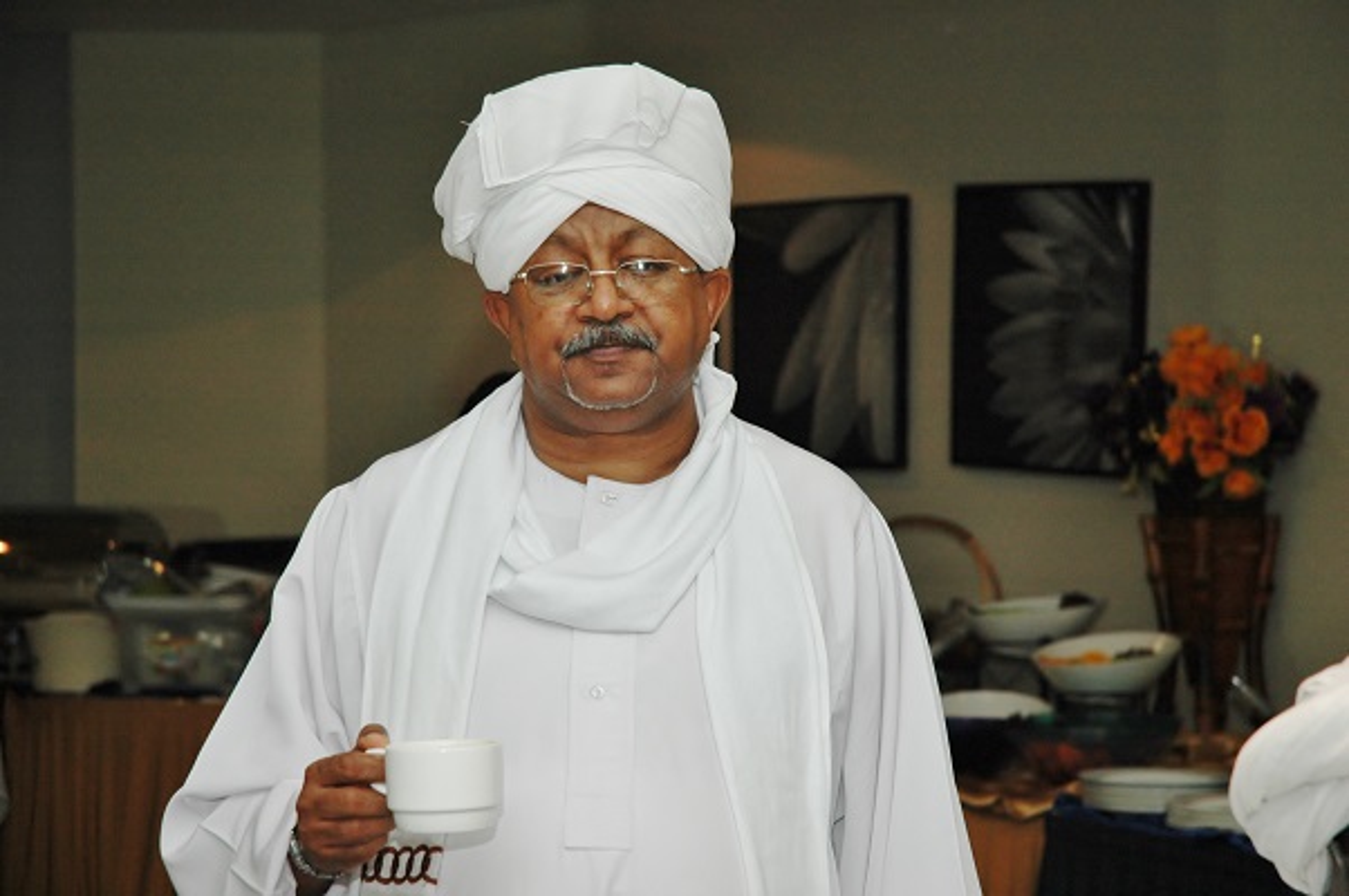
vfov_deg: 14.0
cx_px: 674
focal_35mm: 98
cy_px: 448
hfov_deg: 20.9
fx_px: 3650
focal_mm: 65
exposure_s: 1/60
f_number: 4.8
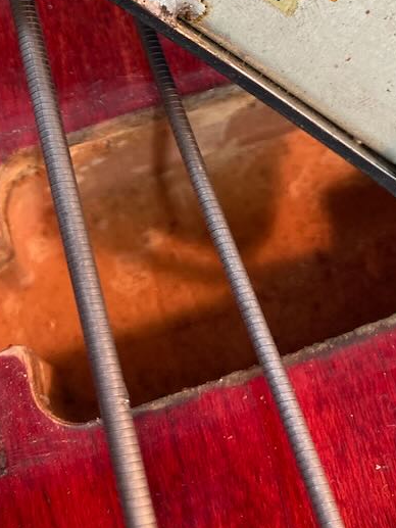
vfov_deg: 27.3
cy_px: -56
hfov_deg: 22.6
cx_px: 216
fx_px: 991
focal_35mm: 65
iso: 80
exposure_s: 1/50
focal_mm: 3.99
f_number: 1.8
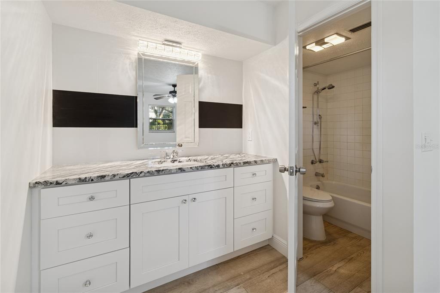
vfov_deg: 77.3
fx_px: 183
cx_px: 220
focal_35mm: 15
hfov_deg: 100.4
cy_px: 146
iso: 100
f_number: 7.1
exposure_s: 1/10
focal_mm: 10
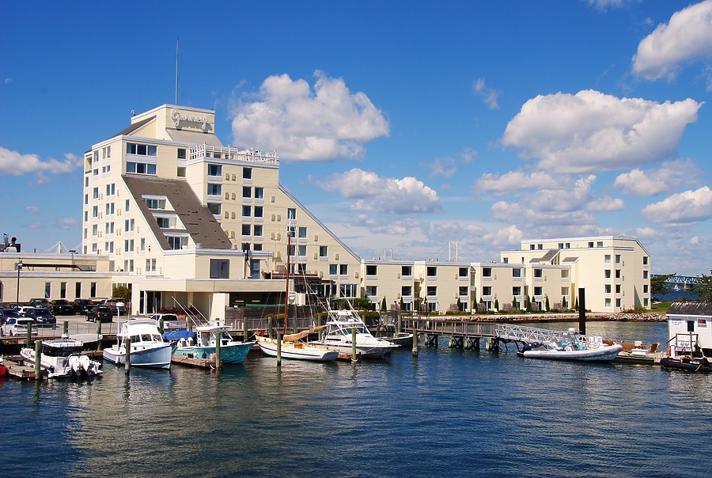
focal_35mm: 42
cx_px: 356
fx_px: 832
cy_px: 239
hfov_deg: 46.3
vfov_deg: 32.0
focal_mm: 28
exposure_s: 1/320
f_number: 10
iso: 100
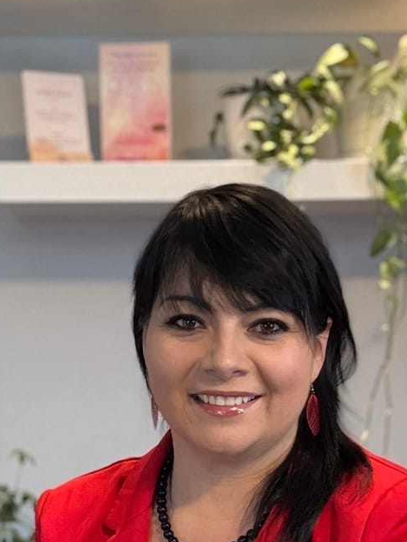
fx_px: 1082
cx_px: 170
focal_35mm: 69
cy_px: 559
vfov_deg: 26.5
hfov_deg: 21.3
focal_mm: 2.69
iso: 320
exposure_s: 1/40
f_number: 1.9
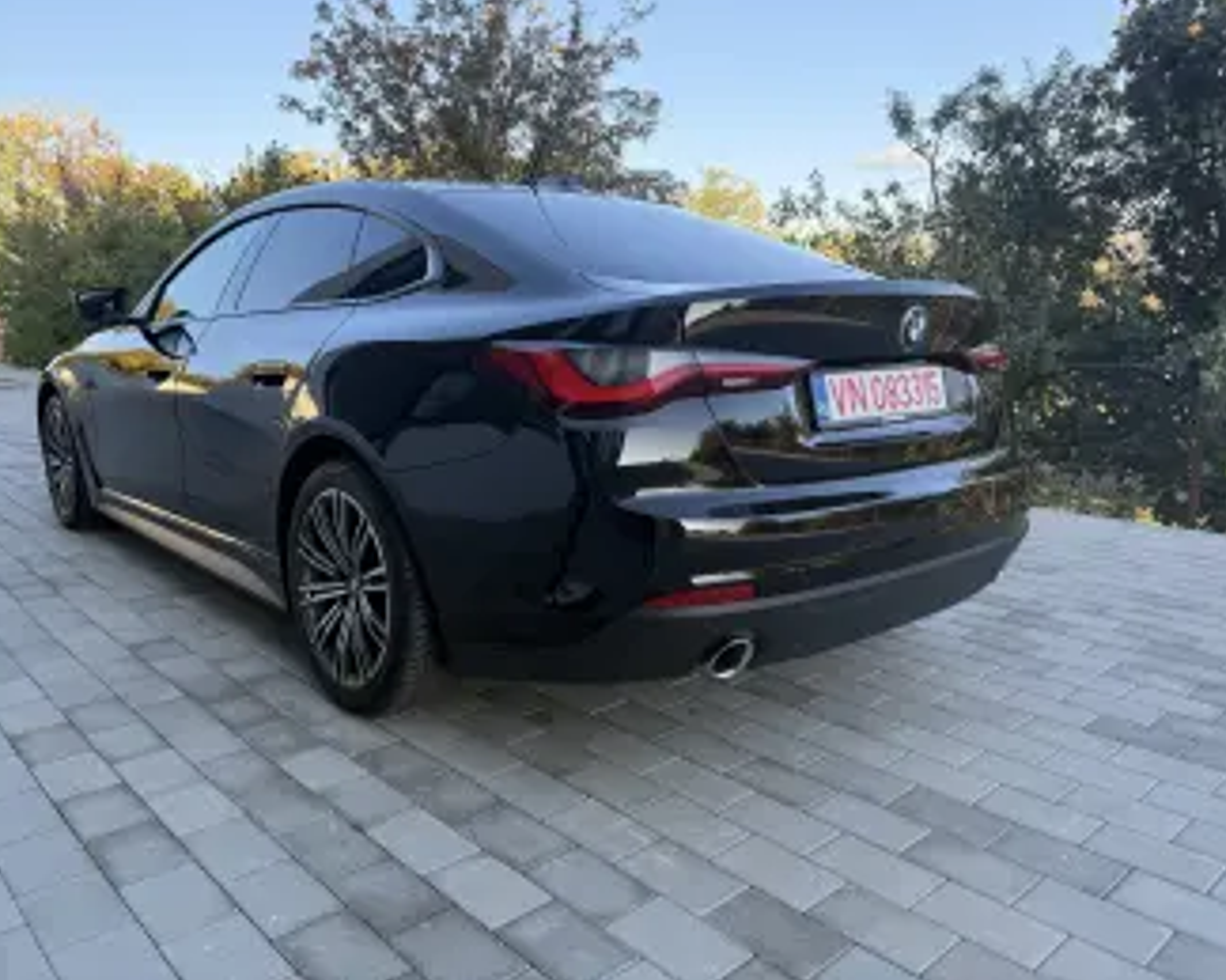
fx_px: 943
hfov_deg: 66.0
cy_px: 473
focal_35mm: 26
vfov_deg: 54.9
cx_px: 568
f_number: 1.78
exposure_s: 1/765
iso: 100
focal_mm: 6.76
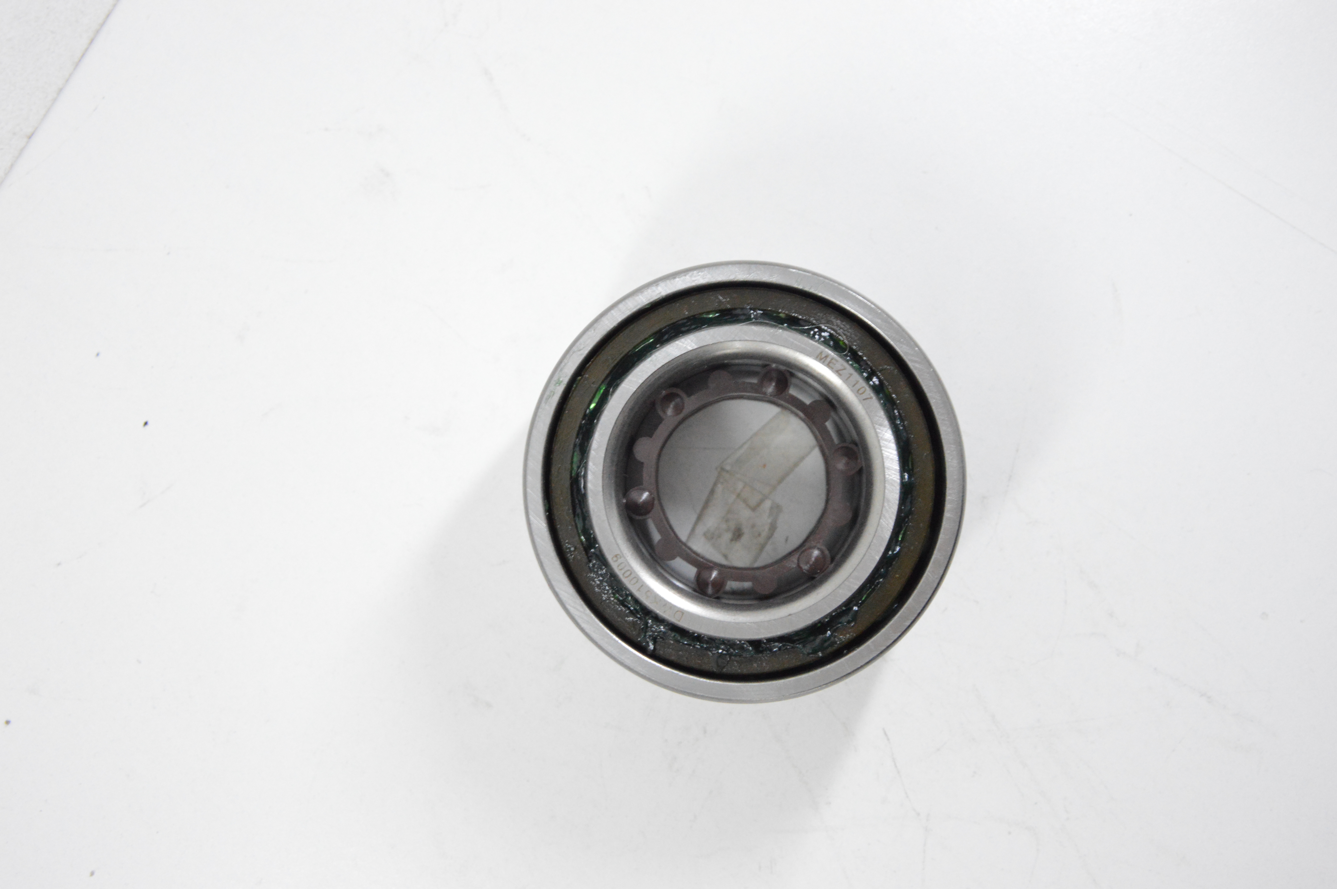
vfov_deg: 23.7
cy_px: 444
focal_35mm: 57
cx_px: 668
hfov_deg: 35.1
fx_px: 2115
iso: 3200
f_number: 7.1
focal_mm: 38
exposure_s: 1/100
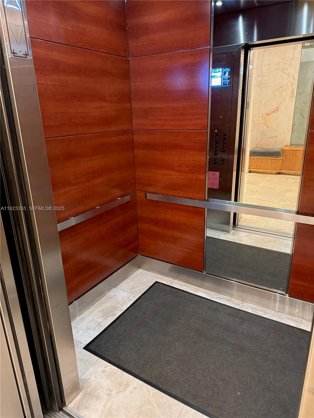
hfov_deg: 56.8
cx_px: 157
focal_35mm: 24
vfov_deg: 71.6
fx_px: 290
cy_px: 209
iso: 800
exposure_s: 1/40
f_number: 1.78
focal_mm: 6.76
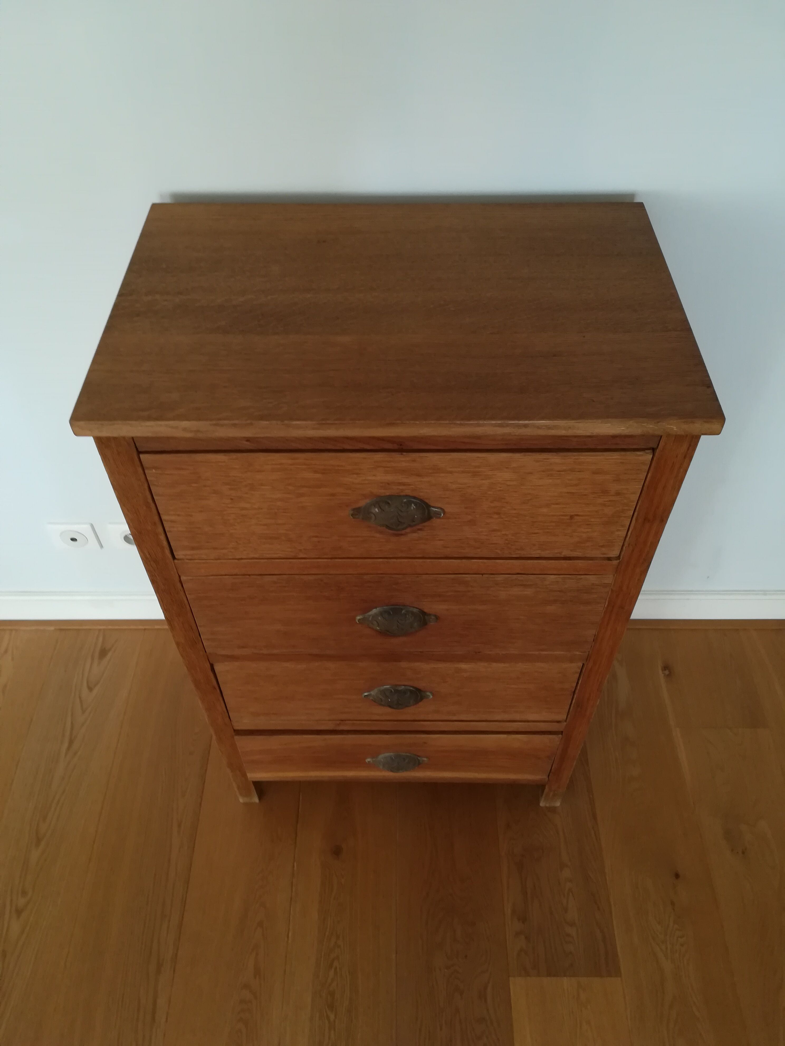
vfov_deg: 67.3
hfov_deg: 53.1
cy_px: 523
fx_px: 786
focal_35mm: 26
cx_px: 392
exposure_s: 1/33.3
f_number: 2.2
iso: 250
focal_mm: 3.83
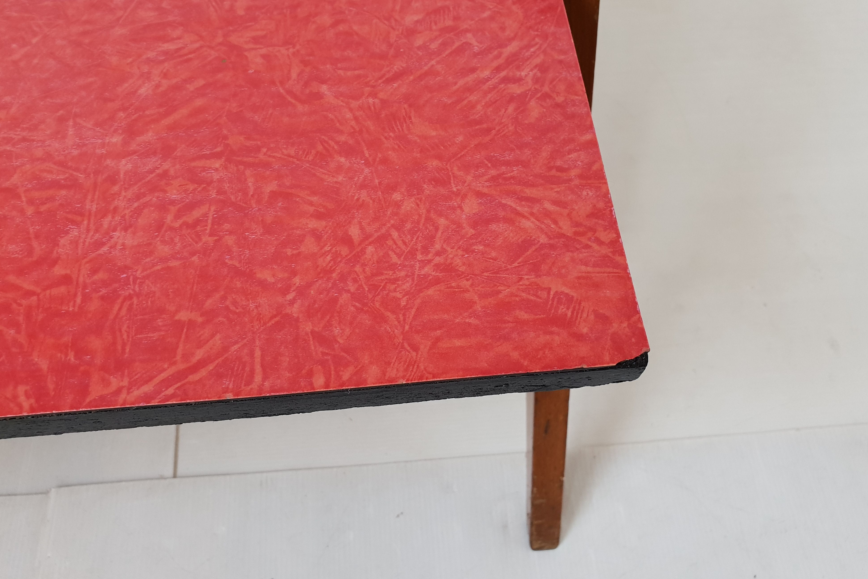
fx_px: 675
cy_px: 266
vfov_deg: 46.4
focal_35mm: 28
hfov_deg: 65.5
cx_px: 436
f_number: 2.4
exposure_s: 1/50
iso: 200
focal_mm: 4.3
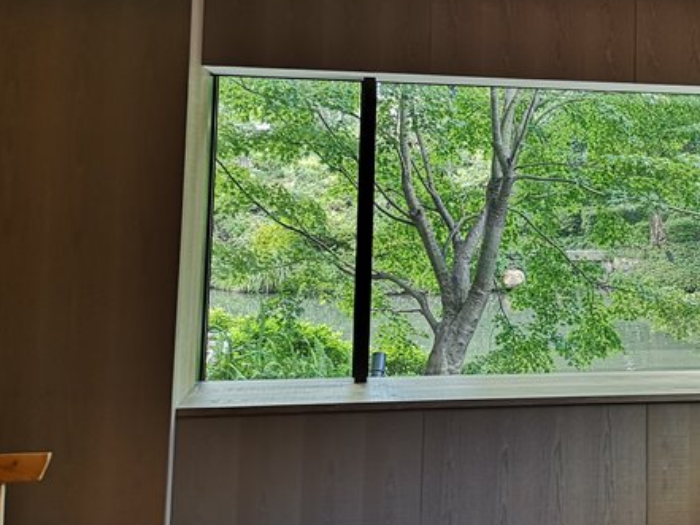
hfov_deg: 37.7
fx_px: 991
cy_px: 124
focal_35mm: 49
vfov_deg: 29.2
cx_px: 548
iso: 160
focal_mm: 3.95
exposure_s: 1/60
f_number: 1.8
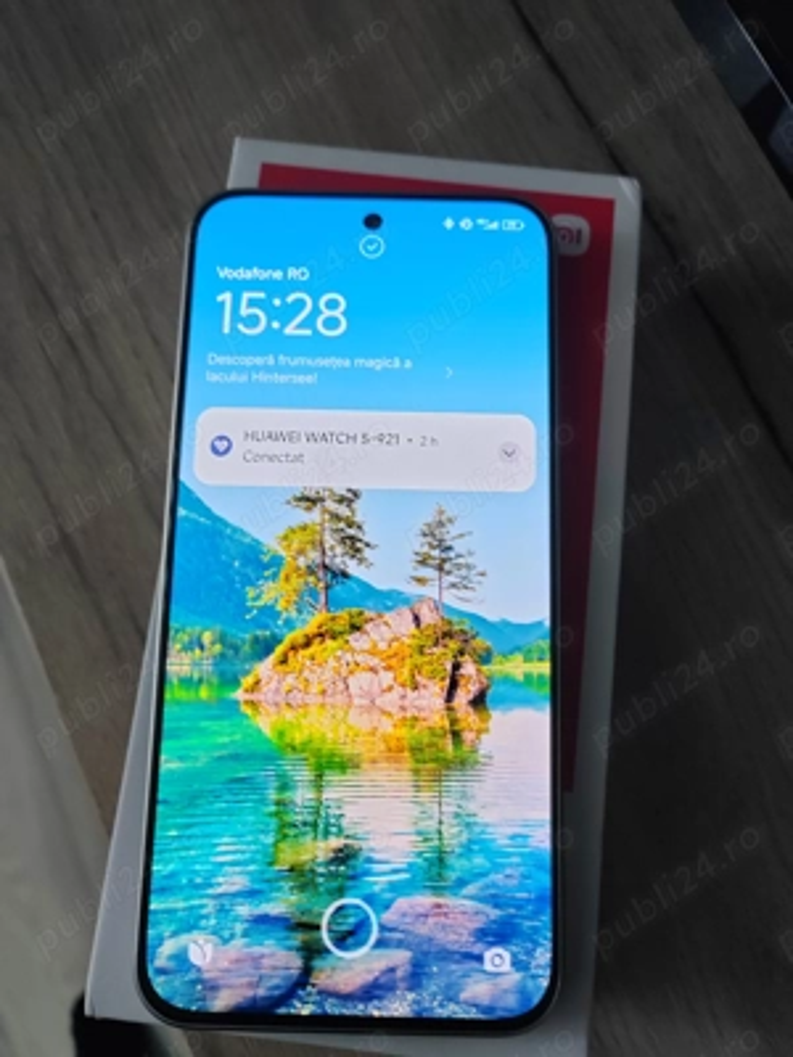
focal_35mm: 27
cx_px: 396
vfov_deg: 65.3
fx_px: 825
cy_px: 528
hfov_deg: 51.4
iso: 500
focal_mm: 5.52
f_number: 1.9
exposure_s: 1/50
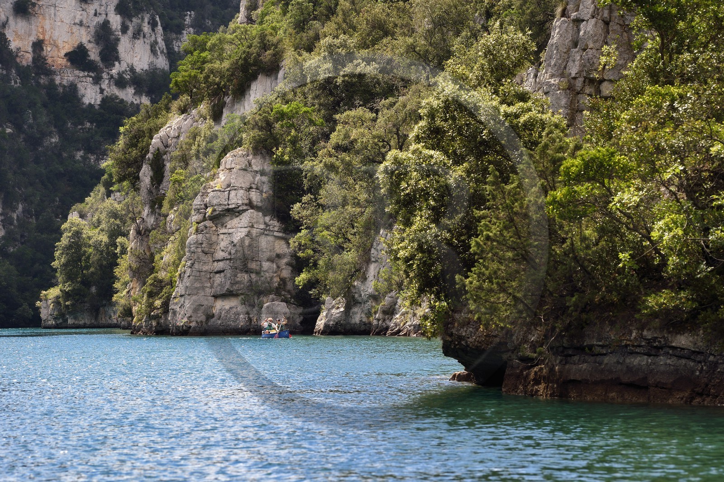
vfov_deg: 8.8
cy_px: 241
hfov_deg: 13.3
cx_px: 362
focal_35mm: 155
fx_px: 3115
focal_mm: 155
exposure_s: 1/200
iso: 200
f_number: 10
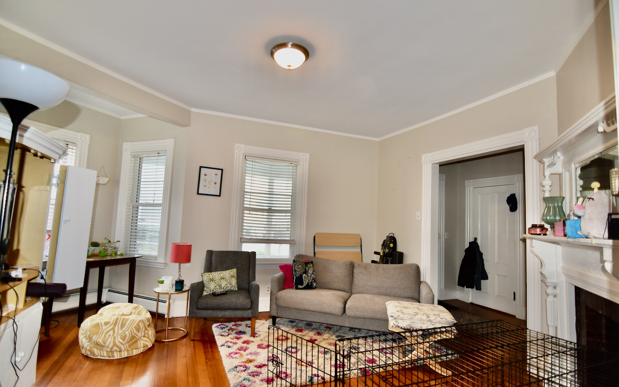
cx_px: 308
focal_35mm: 18
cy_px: 194
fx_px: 296
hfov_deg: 92.6
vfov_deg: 66.4
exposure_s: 1/100
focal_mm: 11
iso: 400
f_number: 2.8
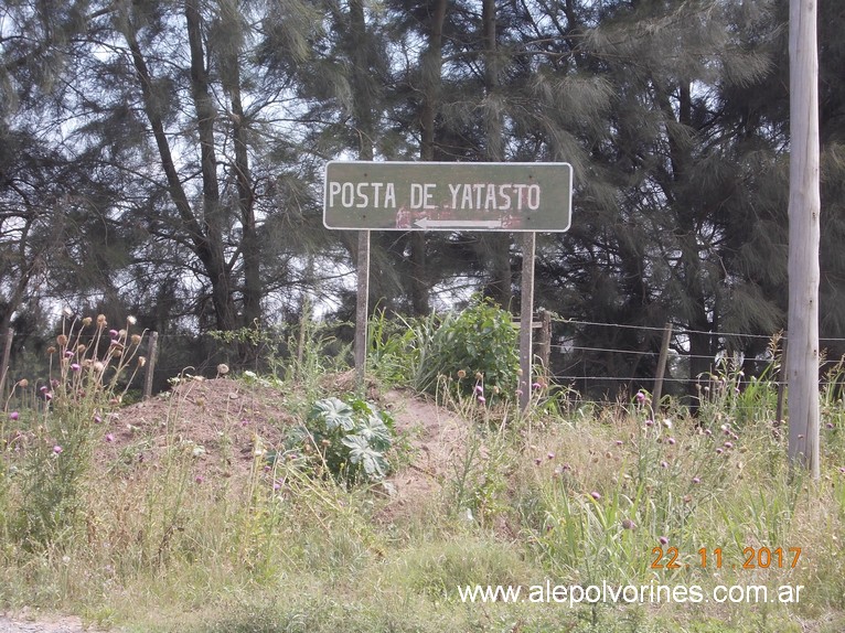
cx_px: 422
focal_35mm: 113
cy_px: 316
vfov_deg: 13.1
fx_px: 2758
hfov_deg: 17.4
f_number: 5.8
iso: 80
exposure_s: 1/100
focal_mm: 16
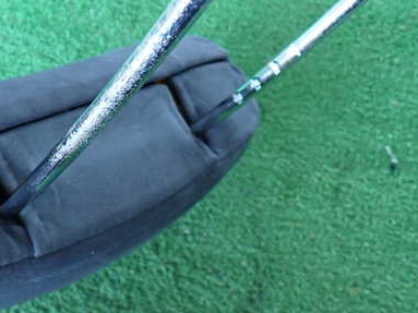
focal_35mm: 47
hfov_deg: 39.1
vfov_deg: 30.6
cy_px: 98
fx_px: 567
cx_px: 93
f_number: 2.3
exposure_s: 1/30
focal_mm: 5.4
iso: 500
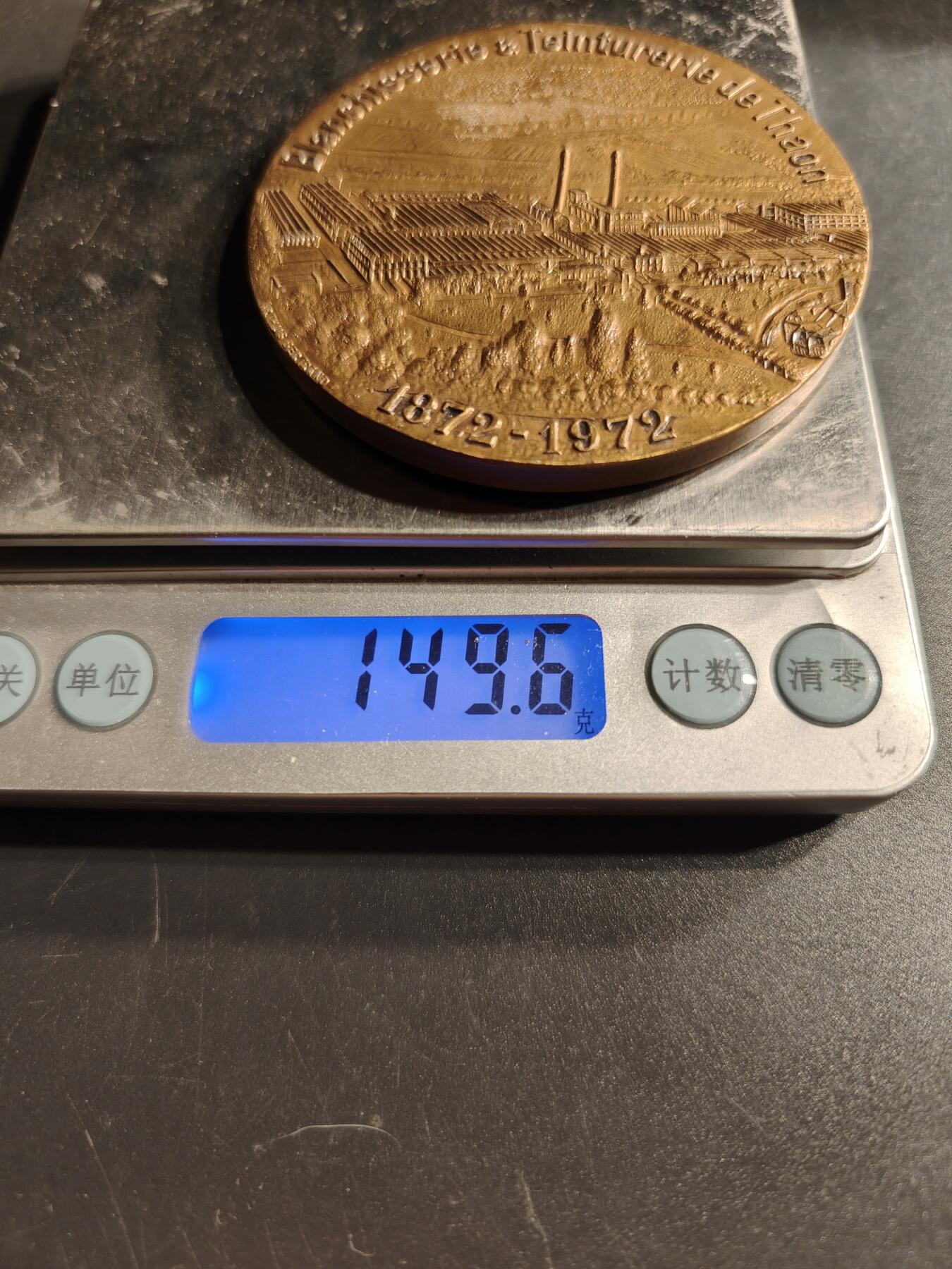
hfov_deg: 58.9
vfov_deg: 73.9
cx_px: 476
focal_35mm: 23
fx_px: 843
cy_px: 634
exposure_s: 1/200
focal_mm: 6.06
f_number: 1.6
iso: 200
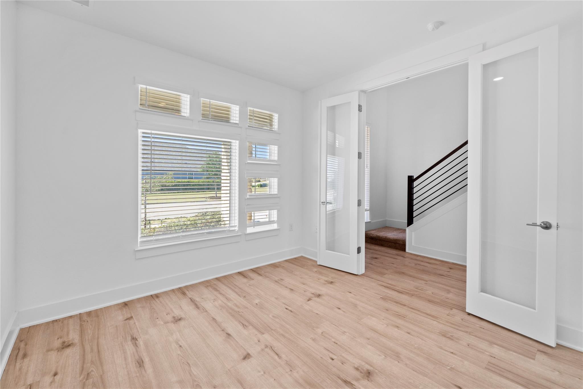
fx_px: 243
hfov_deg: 100.4
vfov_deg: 77.3
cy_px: 194
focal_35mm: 15
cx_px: 292
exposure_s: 1/1.67
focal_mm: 10
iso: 250
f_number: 11
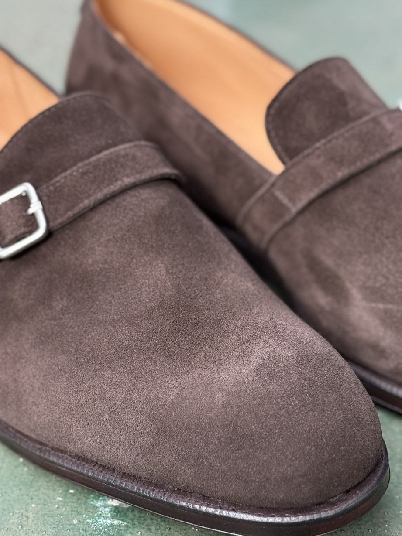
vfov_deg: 38.2
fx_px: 775
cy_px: 270
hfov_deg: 29.1
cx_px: 208
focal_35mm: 50
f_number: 1.78
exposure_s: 1/267
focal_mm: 6.76
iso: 100
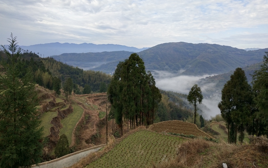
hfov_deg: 59.7
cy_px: 68
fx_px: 234
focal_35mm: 32
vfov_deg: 39.3
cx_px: 134
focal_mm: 3.95
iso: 50
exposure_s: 1/1476
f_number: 1.8
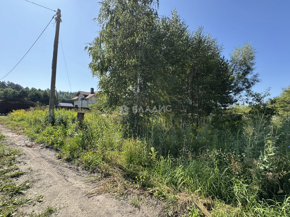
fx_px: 117
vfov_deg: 85.7
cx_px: 145
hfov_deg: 102.1
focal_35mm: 14
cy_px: 108
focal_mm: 2.22
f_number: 2.2
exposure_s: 1/384
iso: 40
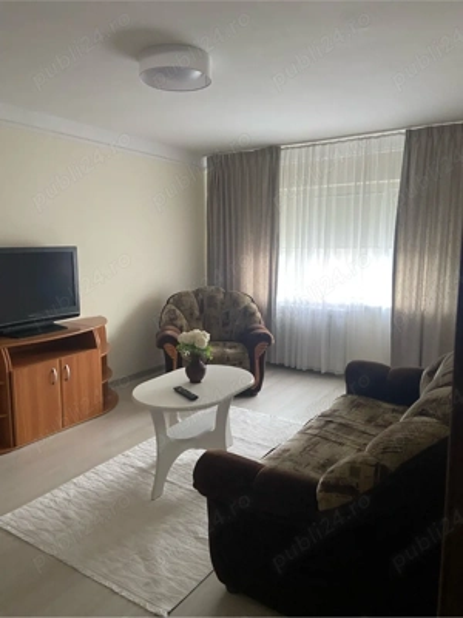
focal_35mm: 26
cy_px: 309
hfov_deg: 53.1
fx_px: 464
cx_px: 232
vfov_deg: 67.3
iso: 200
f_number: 1.8
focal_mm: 4.25
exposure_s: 1/50
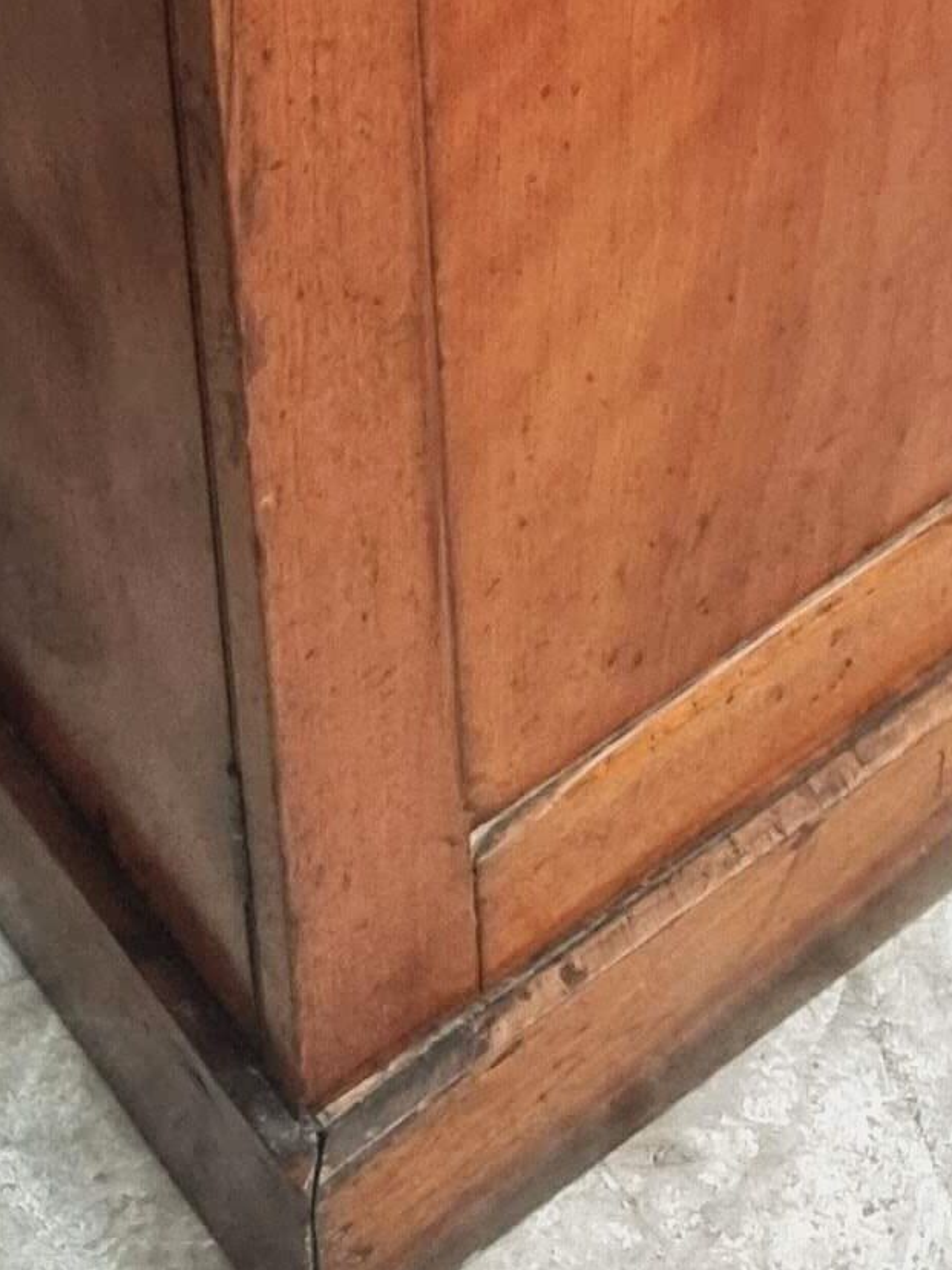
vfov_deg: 14.5
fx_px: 4254
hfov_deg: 12.7
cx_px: 825
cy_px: -1130
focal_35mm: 116
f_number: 1.8
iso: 320
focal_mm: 6.7
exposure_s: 1/50
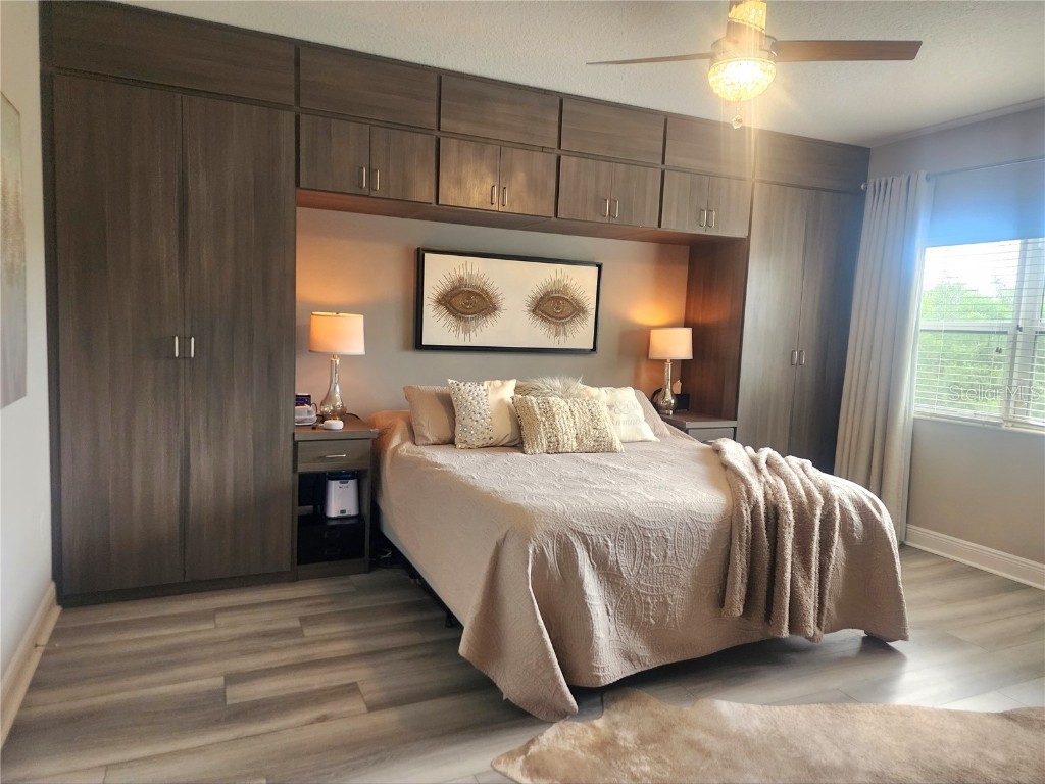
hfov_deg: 73.9
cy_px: 392
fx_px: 694
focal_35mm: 23
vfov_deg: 58.9
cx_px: 522
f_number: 1.8
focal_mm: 6.4
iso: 250
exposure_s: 1/120
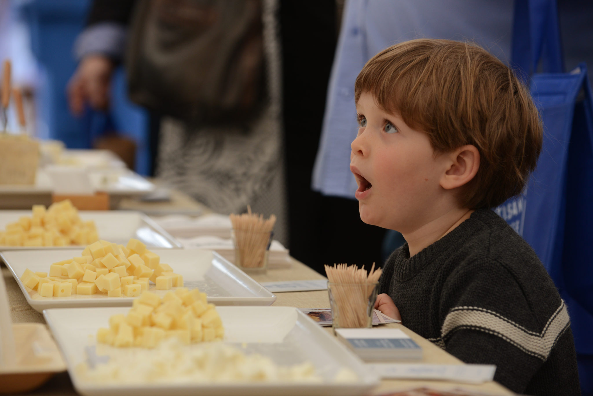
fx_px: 2307
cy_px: 198
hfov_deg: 14.6
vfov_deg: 9.8
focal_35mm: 140
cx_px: 296
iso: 800
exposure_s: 1/320
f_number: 4
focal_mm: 140
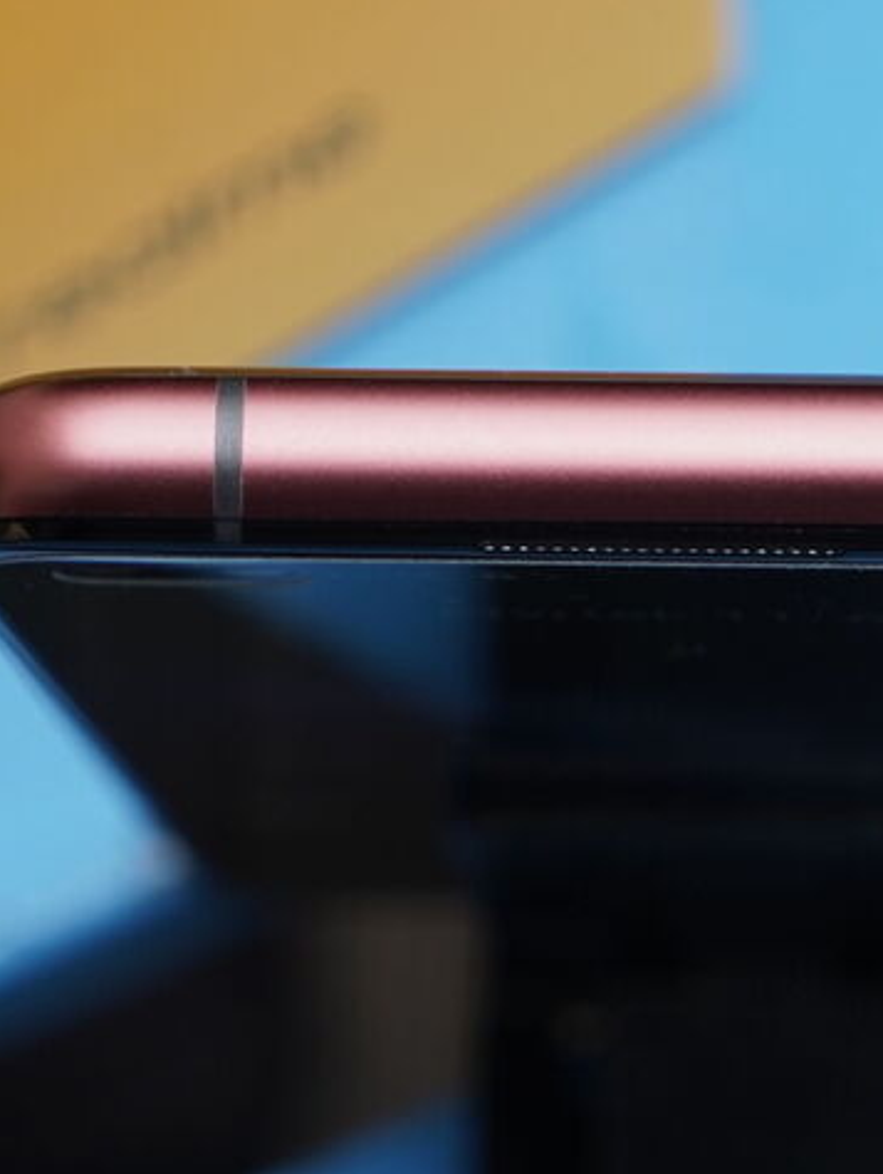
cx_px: 629
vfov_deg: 14.5
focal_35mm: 136
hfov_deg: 10.9
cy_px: 504
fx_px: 4619
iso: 250
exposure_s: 1/160
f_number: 6.3
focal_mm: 70
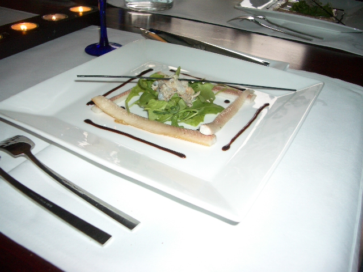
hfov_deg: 52.6
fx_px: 367
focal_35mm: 35
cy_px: 136
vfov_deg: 40.7
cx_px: 182
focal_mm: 5.8
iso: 100
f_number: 2.6
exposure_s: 1/60
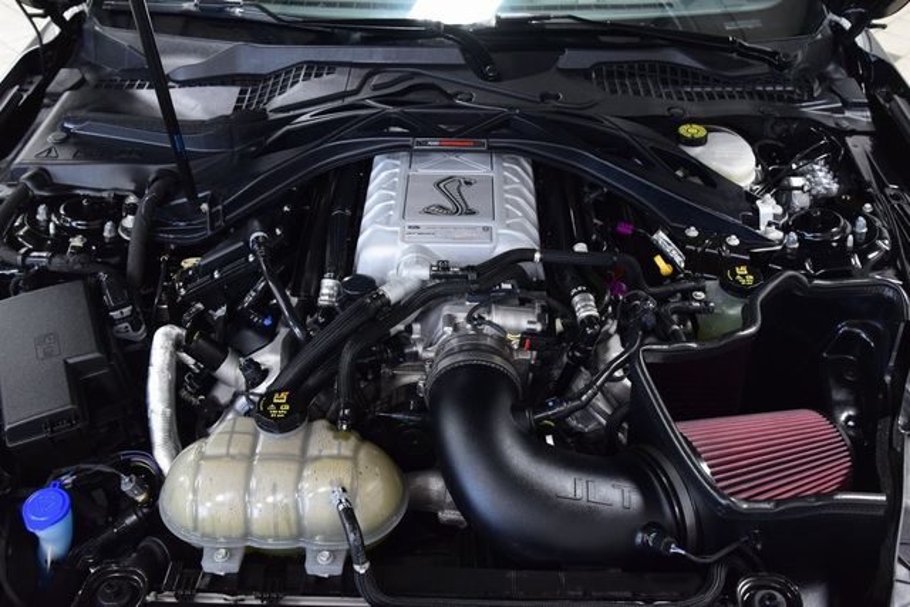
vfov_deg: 36.9
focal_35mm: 36
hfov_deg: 53.1
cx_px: 455
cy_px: 304
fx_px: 910
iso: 1250
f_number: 6.3
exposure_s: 1/15
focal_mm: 24
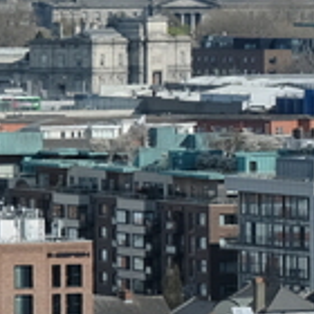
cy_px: 288
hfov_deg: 2.7
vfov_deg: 2.7
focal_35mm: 655
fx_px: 6722
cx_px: 677
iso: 320
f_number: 5.6
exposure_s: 1/1500
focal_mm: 70
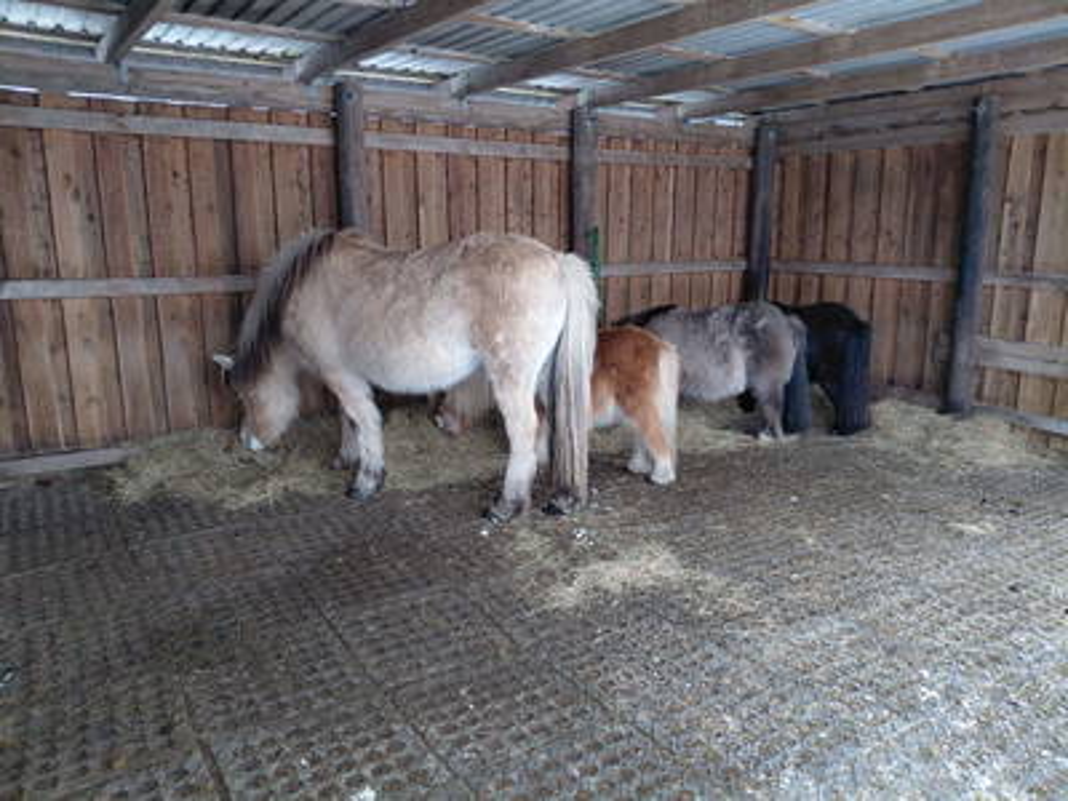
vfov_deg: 54.9
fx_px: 771
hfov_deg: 69.4
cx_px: 534
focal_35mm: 25
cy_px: 400
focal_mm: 4.69
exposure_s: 1/50.1
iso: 400
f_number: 1.8
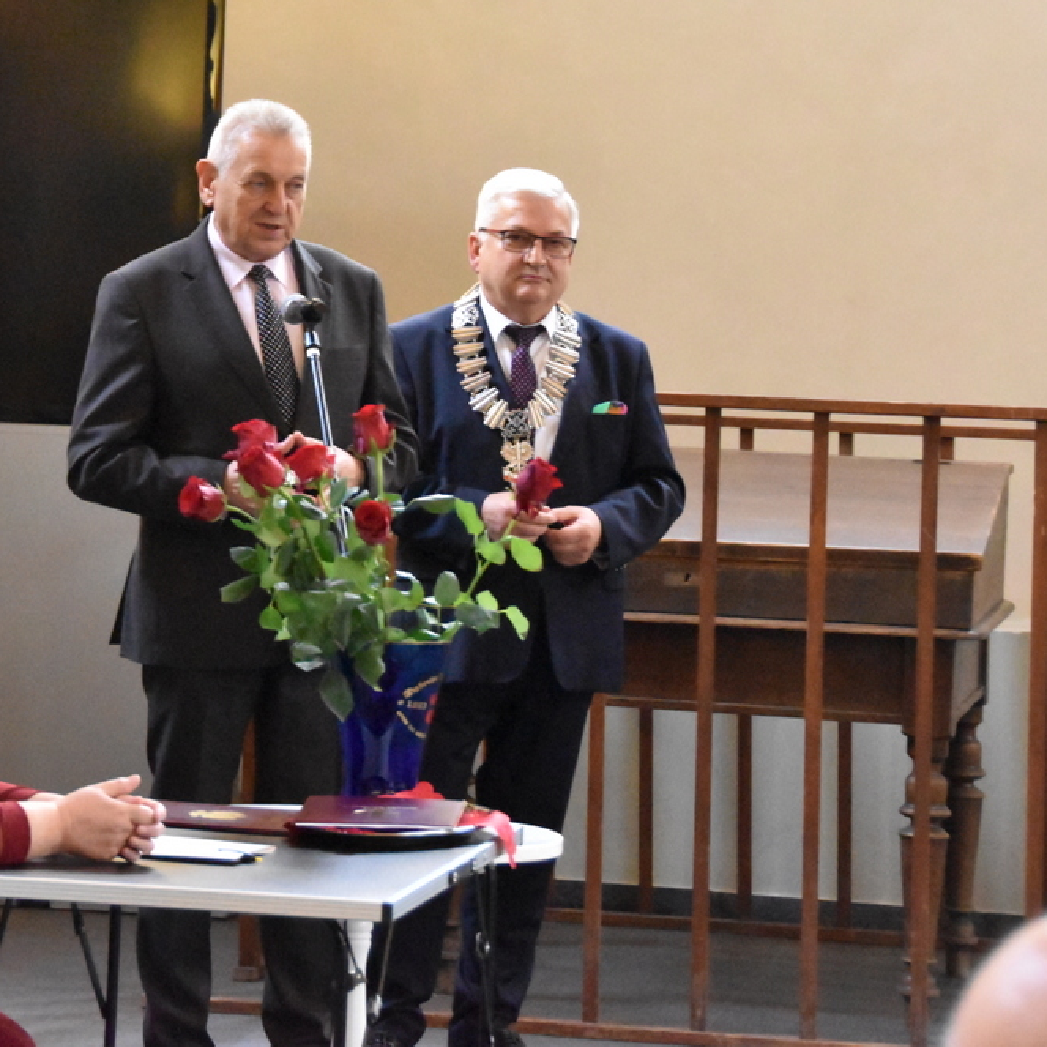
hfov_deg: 10.1
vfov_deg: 10.1
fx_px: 5912
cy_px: 430
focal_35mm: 173
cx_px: 249
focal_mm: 75
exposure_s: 1/125
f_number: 5
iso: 11400
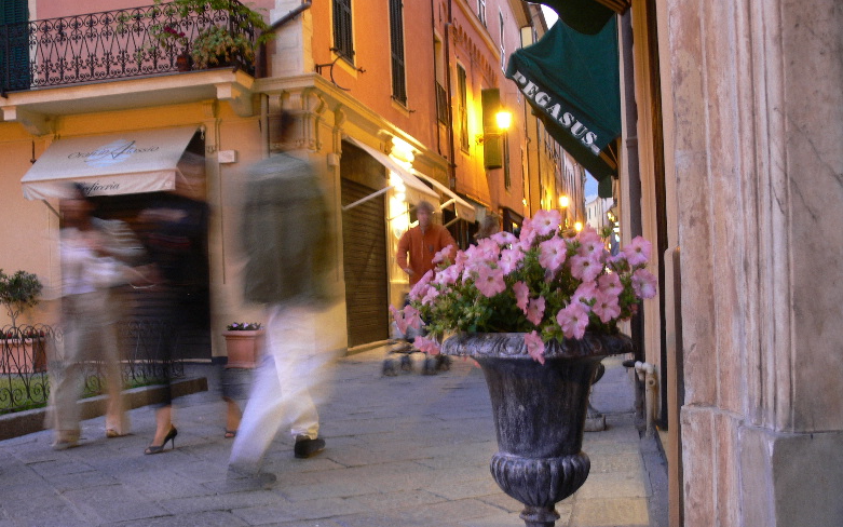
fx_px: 873
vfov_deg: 33.5
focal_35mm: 38
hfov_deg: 51.5
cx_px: 412
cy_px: 297
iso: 80
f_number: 2.8
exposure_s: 1/3.2
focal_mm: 7.4
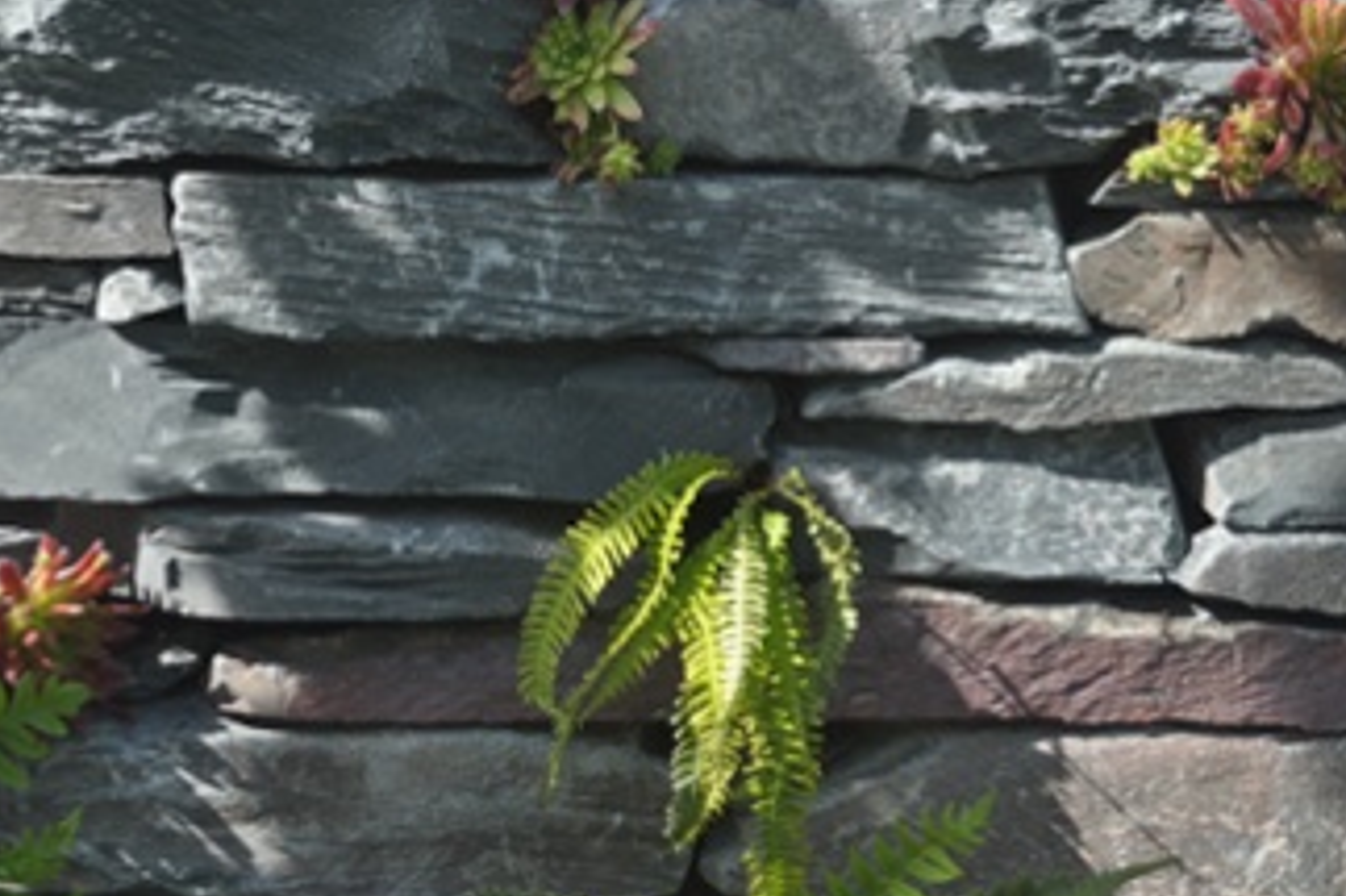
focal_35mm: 77
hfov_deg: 26.3
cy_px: 392
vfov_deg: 17.7
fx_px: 2877
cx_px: 508
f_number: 5
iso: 200
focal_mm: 36
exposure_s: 1/400
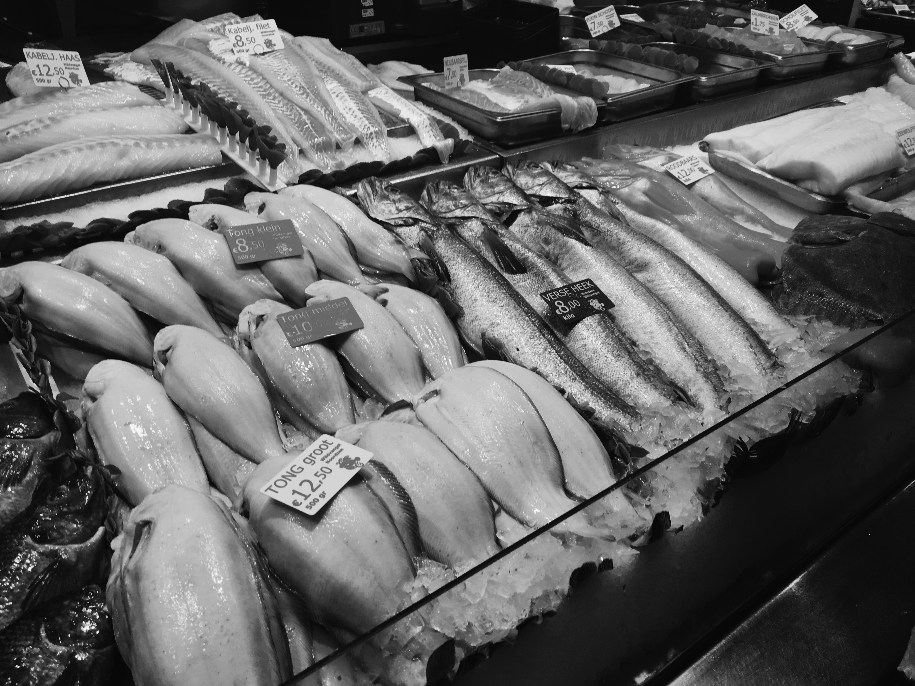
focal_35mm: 29
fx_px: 767
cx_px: 458
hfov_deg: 61.7
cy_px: 343
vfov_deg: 48.2
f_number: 2.2
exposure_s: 1/100
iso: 32
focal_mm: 4.15
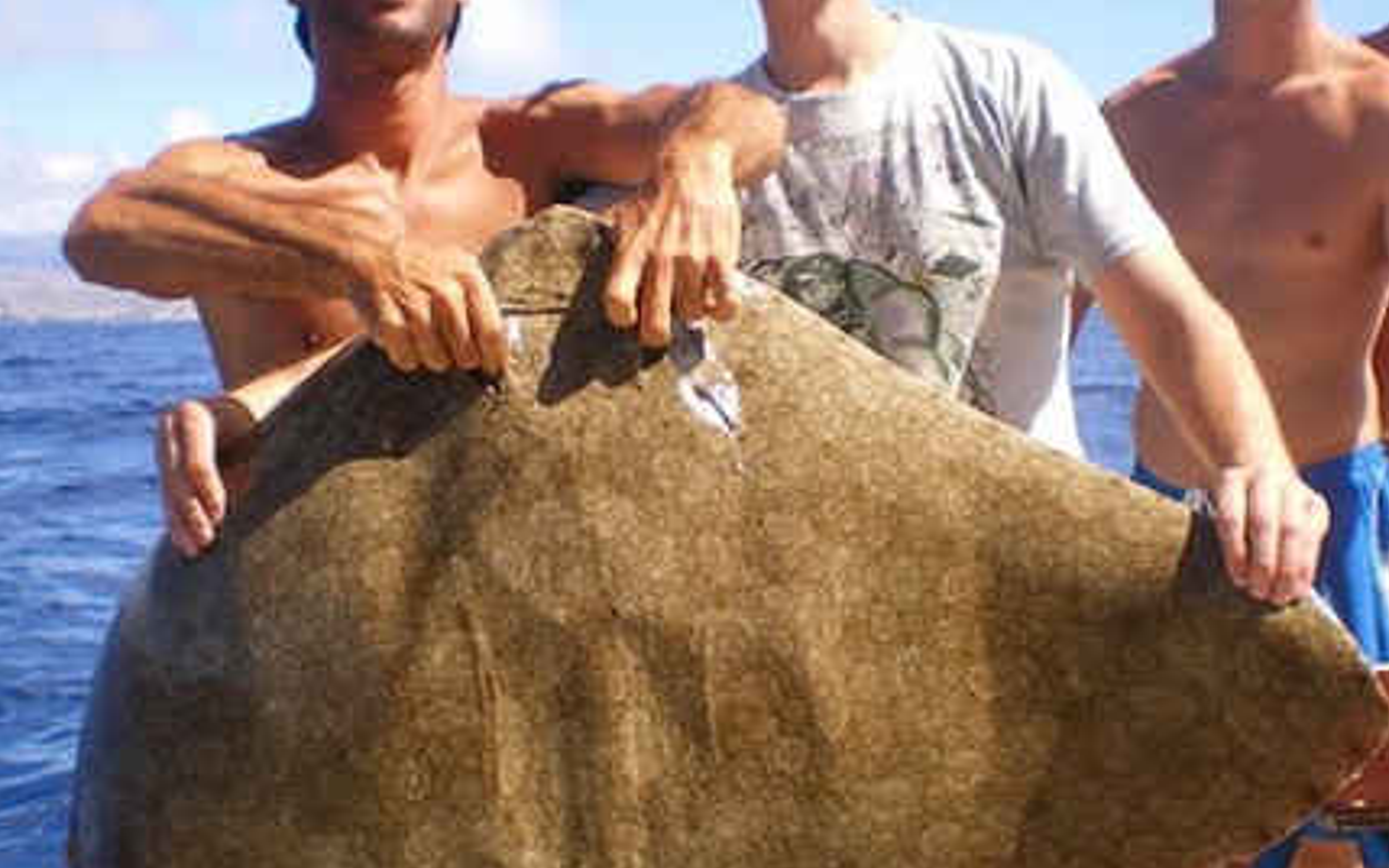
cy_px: 398
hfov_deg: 36.3
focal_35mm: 56
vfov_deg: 23.1
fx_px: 2120
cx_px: 725
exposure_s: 1/250
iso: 50
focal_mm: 6.3
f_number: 4.6
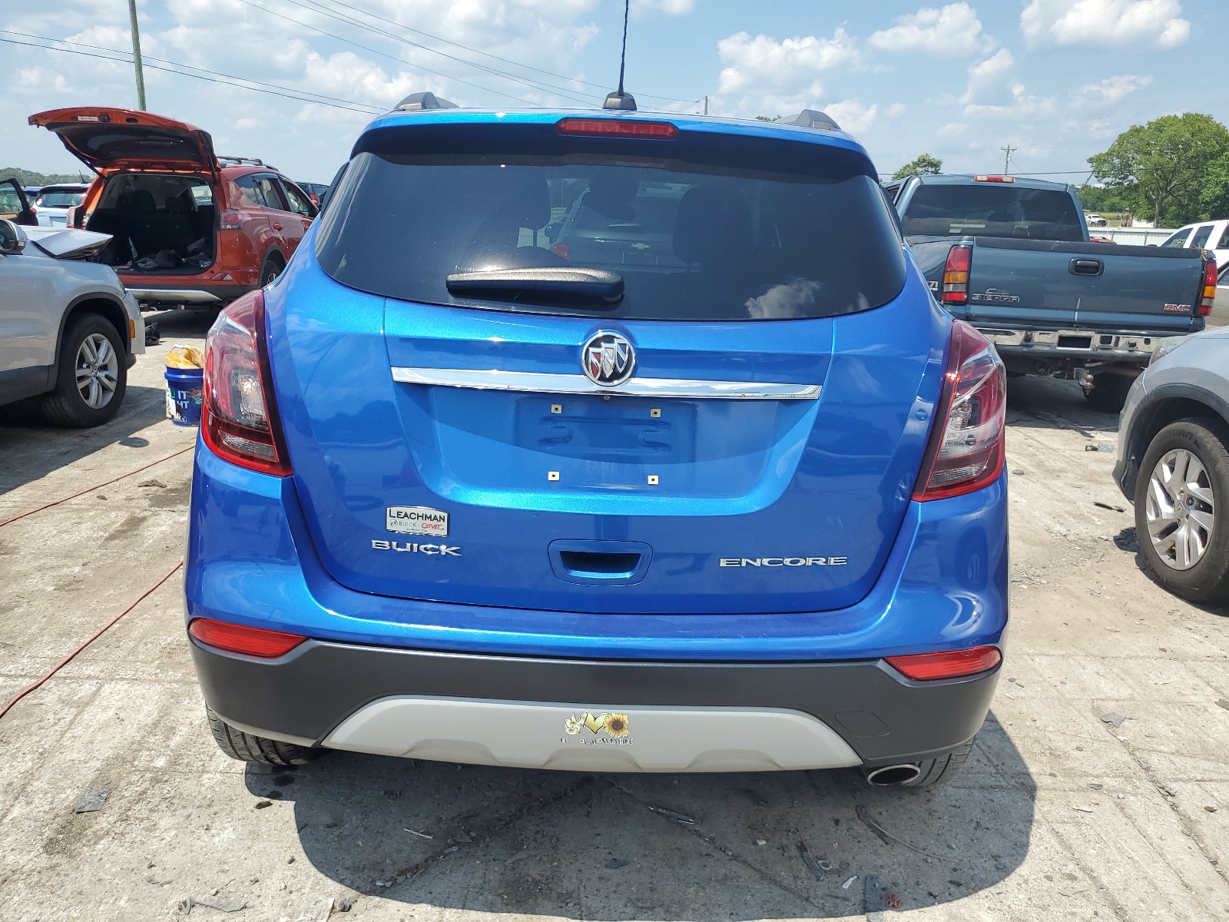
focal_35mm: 26
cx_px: 614
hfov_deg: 67.3
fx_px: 923
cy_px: 461
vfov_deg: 53.1
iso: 50
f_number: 1.5
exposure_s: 1/2500
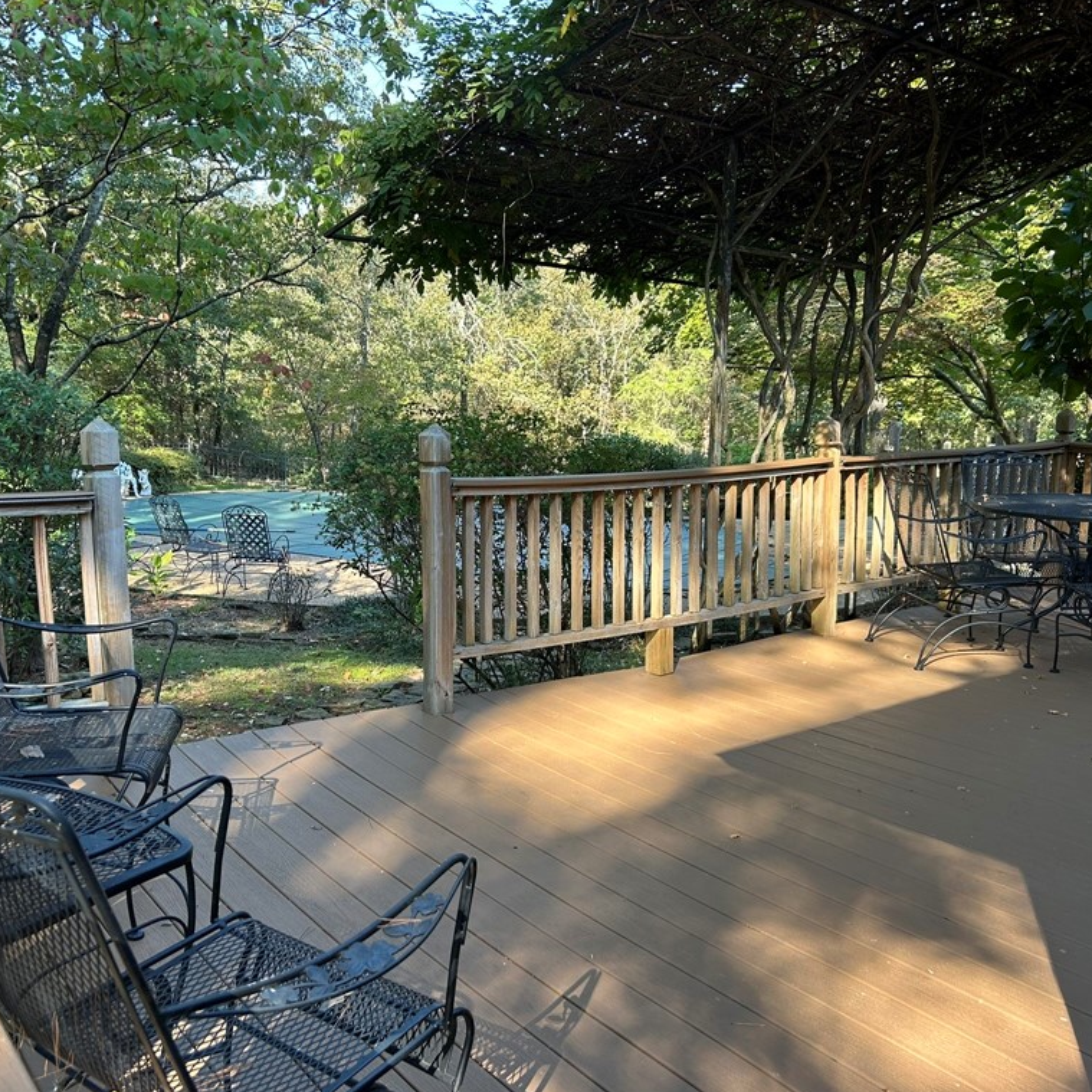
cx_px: 501
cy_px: 548
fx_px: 1106
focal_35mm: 31
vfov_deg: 52.5
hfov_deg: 52.5
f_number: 1.5
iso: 40
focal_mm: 5.7
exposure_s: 1/235
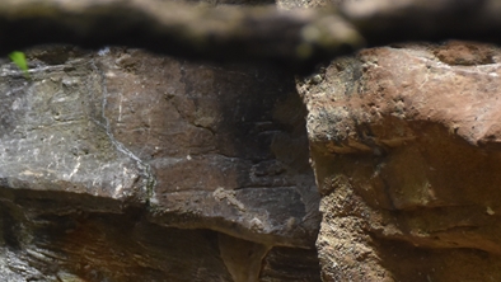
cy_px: 378
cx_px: 183
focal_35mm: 306
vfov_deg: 4.0
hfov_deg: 7.0
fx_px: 4072
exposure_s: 1/125
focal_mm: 75
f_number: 5
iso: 800
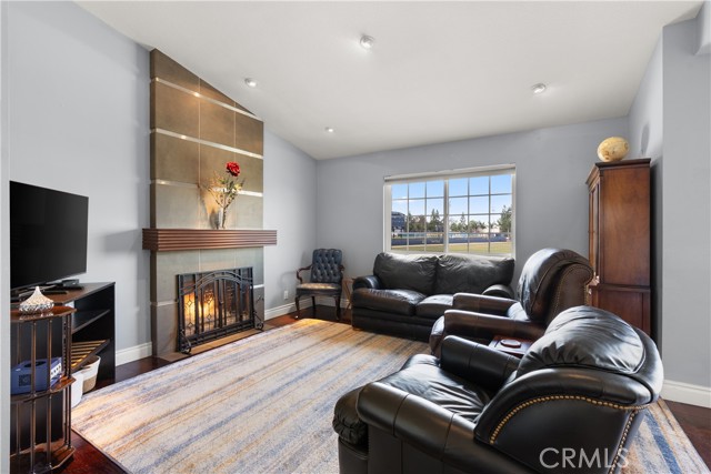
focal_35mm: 16
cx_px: 356
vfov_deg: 73.8
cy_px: 237
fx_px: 316
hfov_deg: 96.7
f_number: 9
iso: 640
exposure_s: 1/2.5
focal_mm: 16
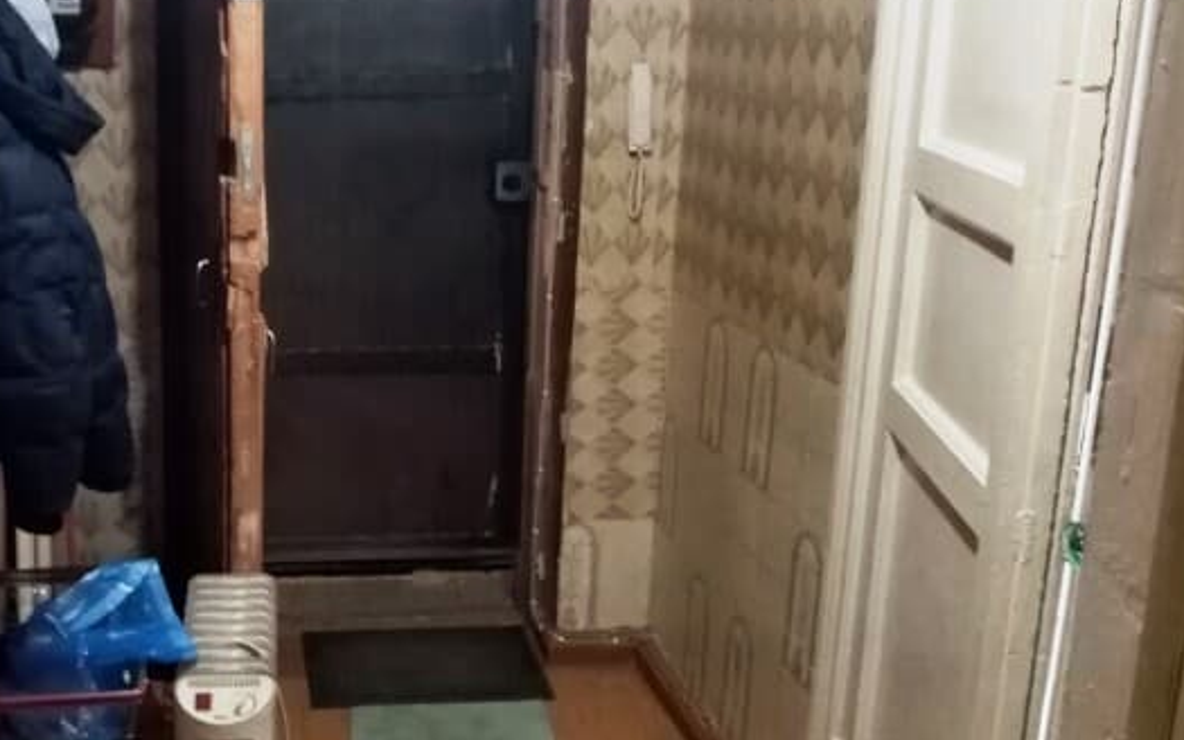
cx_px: 341
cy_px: 336
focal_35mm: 42
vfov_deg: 30.5
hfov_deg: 46.0
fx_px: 1355
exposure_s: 1/20
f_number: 1.8
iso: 962
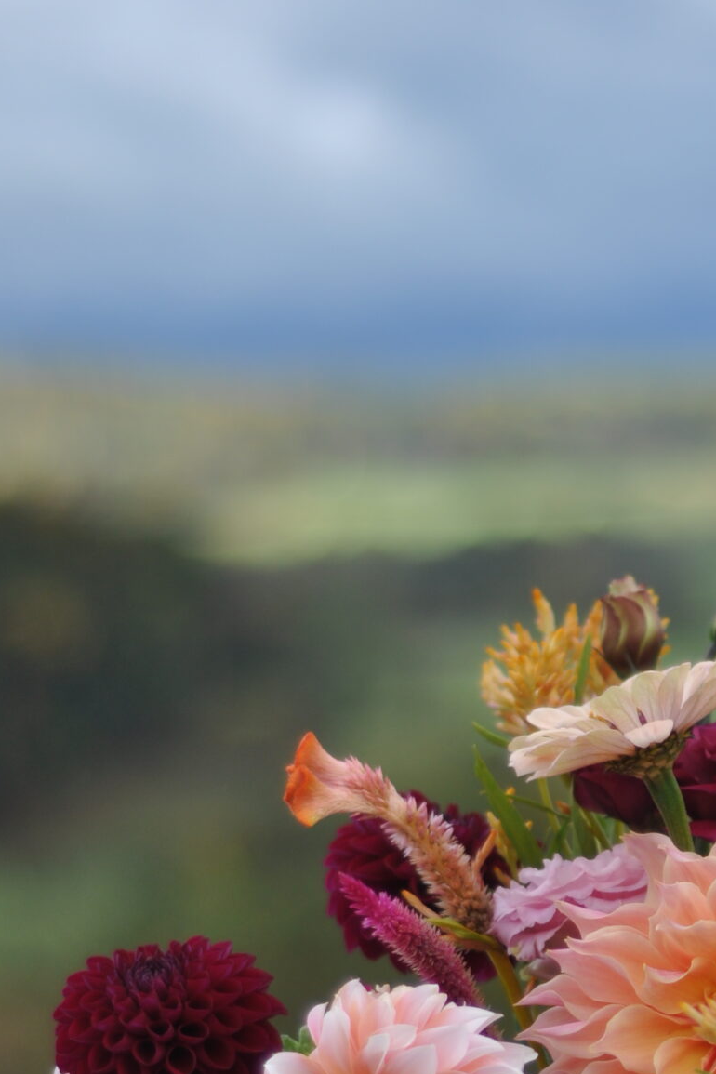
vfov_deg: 12.2
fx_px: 4952
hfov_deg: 8.2
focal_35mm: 166
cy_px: 1079
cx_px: 726
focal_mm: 50
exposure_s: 1/2000
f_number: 1.8
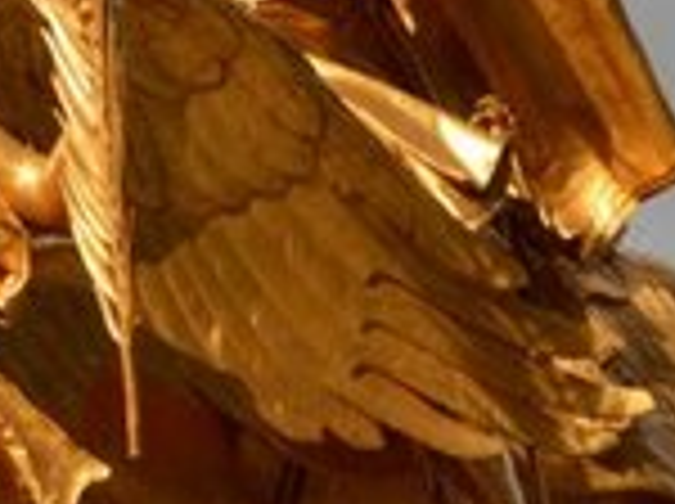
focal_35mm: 378
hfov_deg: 5.3
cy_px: 335
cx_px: 292
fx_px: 7359
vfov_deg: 3.9
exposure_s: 1/125
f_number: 11
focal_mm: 92
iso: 400
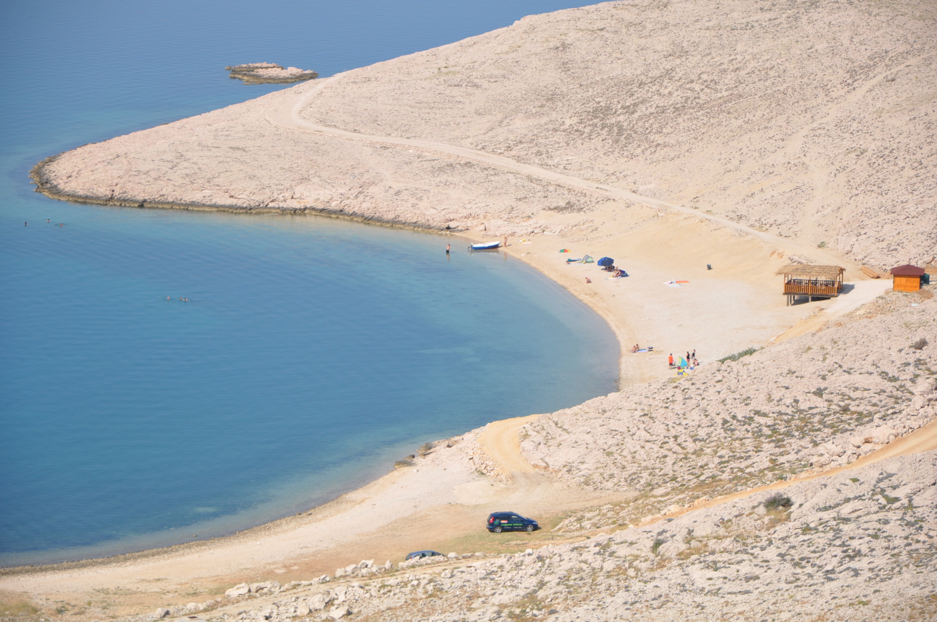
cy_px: 311
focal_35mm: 158
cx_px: 468
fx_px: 4094
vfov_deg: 8.7
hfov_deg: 13.1
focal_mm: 105
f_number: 7.1
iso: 200
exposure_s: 1/800
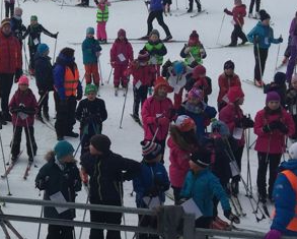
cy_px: 87
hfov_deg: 19.2
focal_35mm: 87
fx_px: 765
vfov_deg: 17.7
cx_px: -149
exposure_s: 1/1319
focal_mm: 4.15
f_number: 2.2
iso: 32
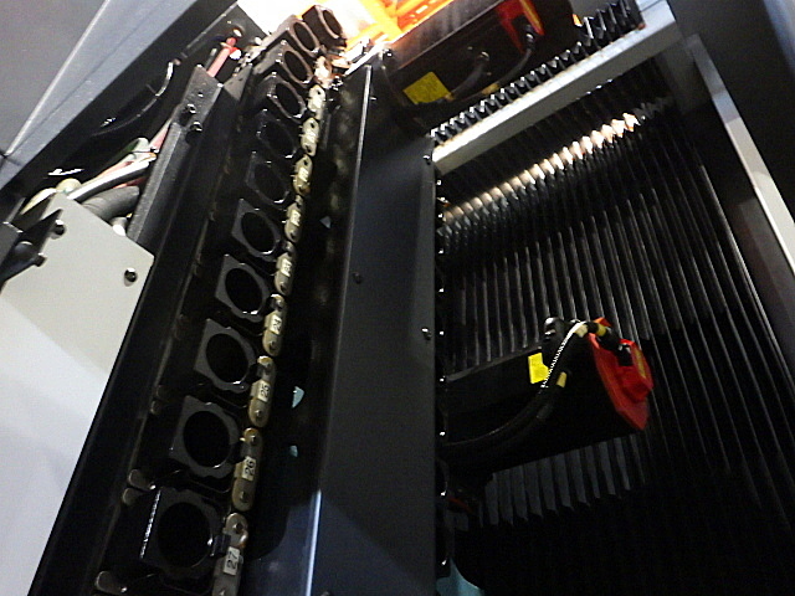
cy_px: 298
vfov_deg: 49.7
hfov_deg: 63.4
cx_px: 398
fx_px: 643
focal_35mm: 28
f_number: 3.5
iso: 1600
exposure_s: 1/8
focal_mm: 5
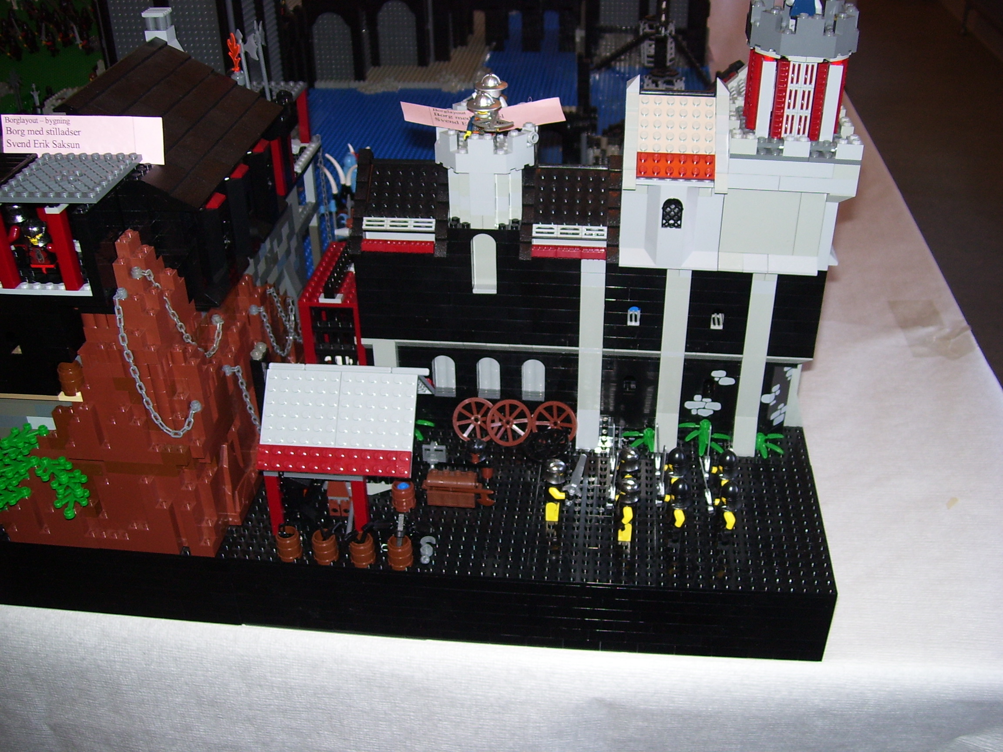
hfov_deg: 51.4
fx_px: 1043
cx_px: 502
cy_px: 376
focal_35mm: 36
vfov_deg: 39.7
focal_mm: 6
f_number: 2.7
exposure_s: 1/60
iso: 80
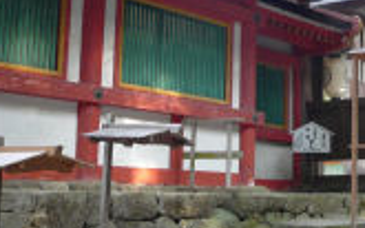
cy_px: 93
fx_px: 716
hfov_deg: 27.1
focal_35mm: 72
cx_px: 357
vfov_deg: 18.1
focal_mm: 4.6
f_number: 2.8
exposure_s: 1/30
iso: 125
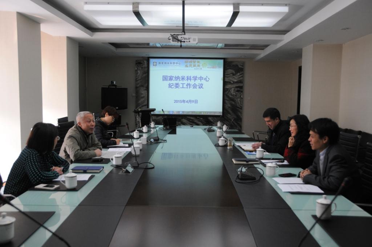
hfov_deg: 57.3
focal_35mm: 33
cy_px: 124
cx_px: 186
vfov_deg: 39.9
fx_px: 341
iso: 640
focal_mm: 22
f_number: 3.8
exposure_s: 1/60
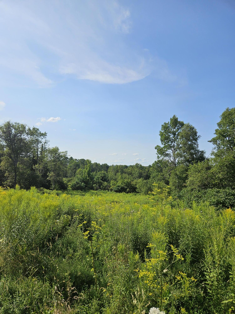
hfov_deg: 58.9
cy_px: 157
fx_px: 208
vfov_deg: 73.9
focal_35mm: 23
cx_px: 118
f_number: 1.8
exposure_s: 1/3809
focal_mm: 5.4
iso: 25
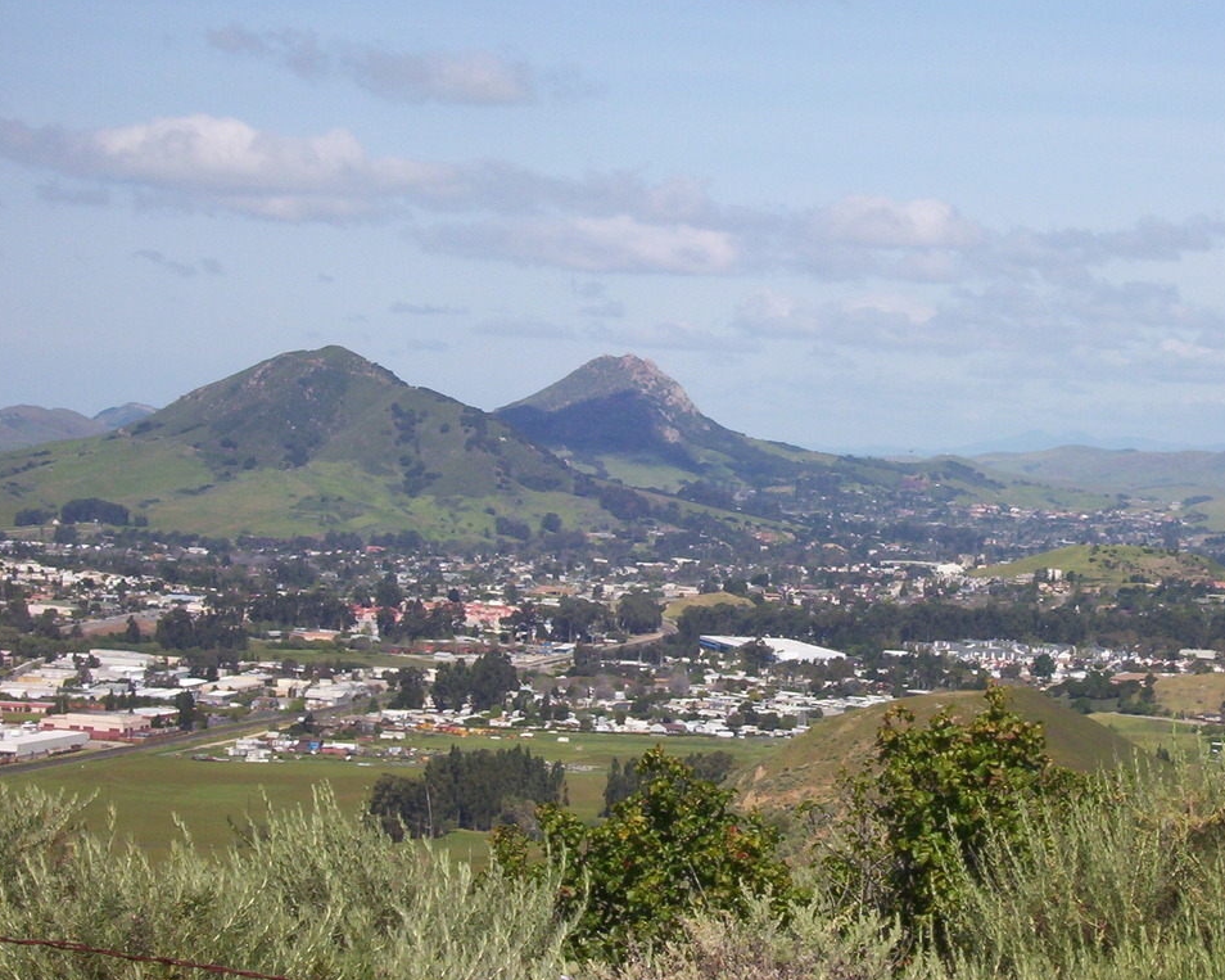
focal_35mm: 96
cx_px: 623
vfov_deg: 16.0
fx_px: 3480
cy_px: 492
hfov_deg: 20.0
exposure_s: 1/340
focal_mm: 14.19
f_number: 8.17
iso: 100
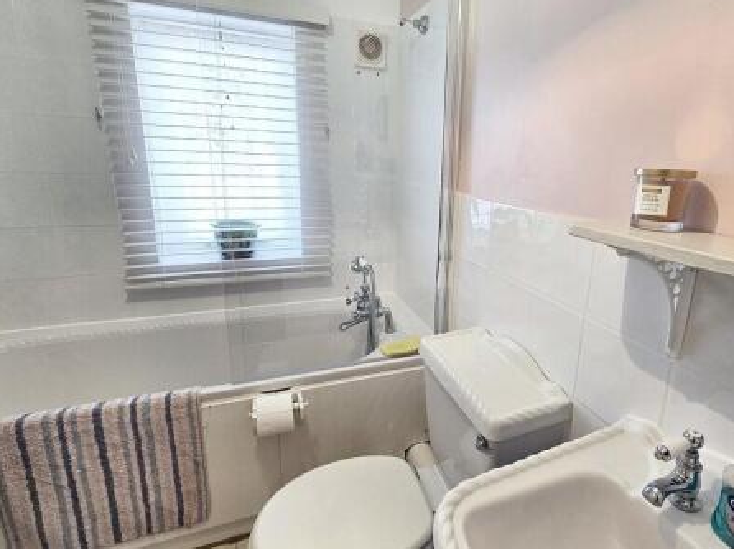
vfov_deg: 74.6
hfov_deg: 90.3
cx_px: 425
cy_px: 254
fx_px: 360
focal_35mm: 17
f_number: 2.2
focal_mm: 2.2
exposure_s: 1/100
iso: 100
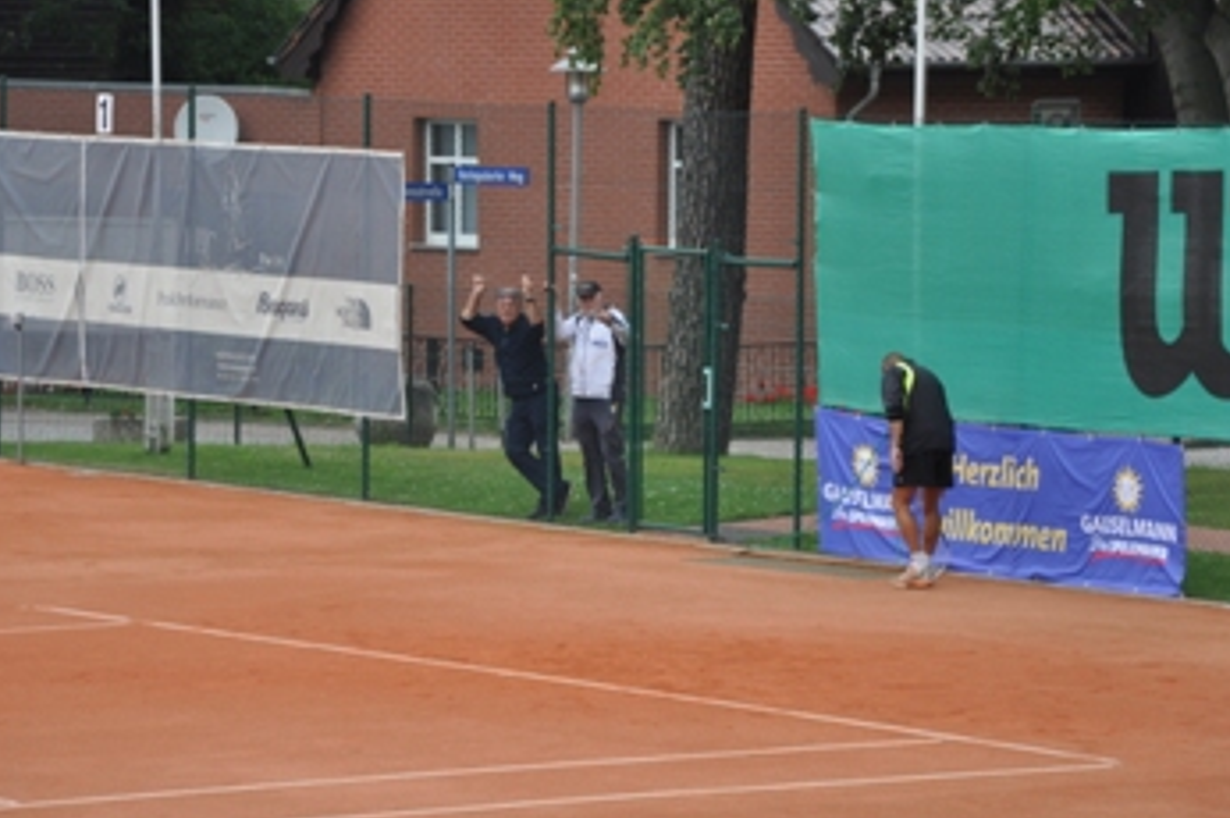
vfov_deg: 6.7
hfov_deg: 10.1
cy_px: 320
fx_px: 6951
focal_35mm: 204
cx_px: 604
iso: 200
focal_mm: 105
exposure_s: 1/125
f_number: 5.6
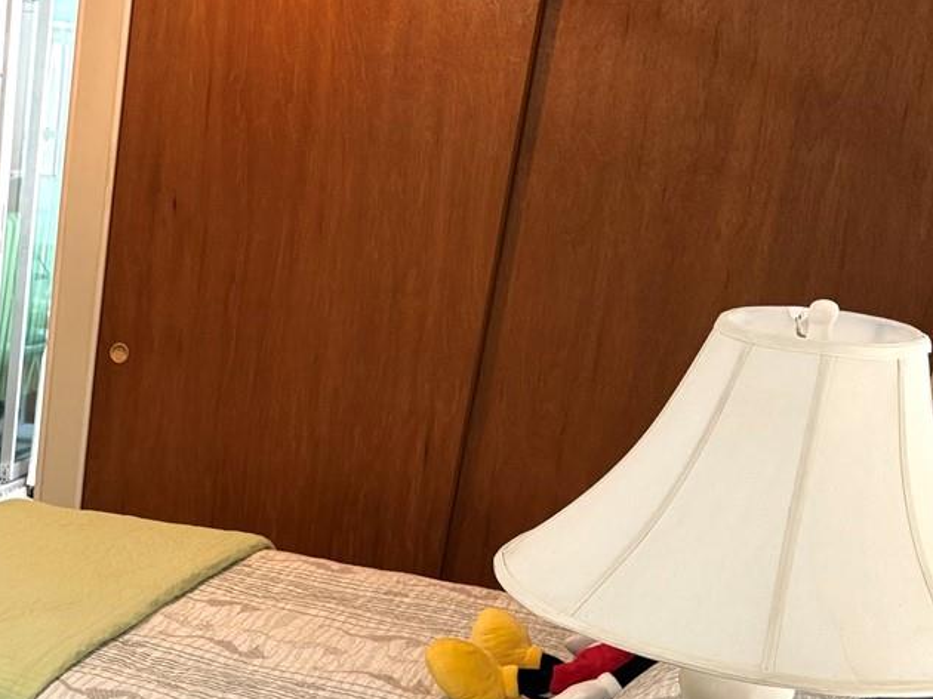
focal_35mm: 61
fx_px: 1643
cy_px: 696
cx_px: -108
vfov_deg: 23.1
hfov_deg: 28.6
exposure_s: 1/60
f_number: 1.78
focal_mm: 6.76
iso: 200
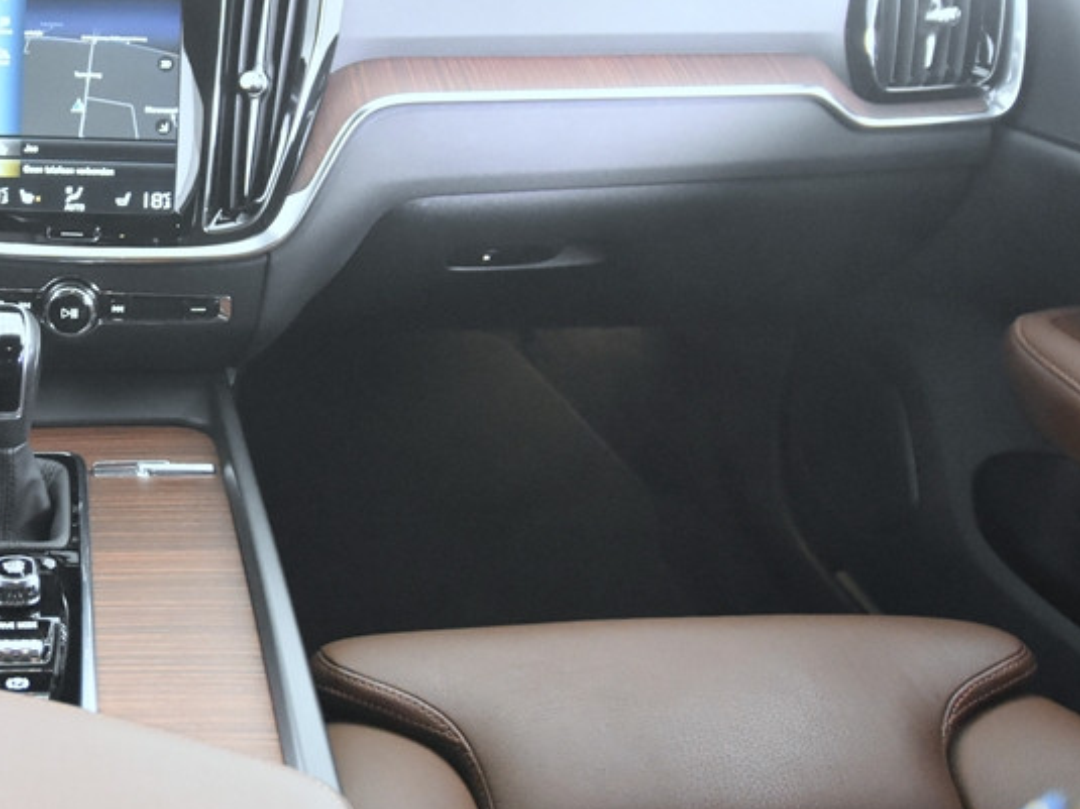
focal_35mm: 47
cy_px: 330
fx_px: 1464
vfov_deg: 30.8
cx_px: 57
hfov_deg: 37.2
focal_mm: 17
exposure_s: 1/25
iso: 6400
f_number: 2.8
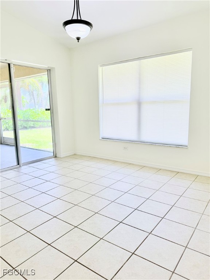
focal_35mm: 24
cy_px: 140
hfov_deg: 56.8
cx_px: 105
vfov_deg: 71.6
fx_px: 194
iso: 80
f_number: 1.78
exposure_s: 1/155
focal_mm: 6.76
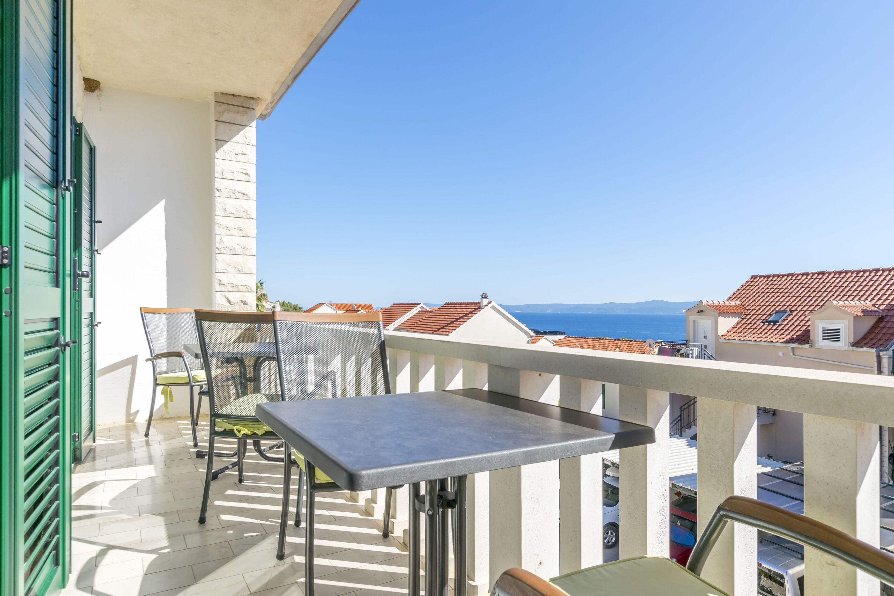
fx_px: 521
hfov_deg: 81.2
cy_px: 298
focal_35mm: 21
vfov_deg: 59.5
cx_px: 447
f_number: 10
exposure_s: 1/250
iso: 200
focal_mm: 14
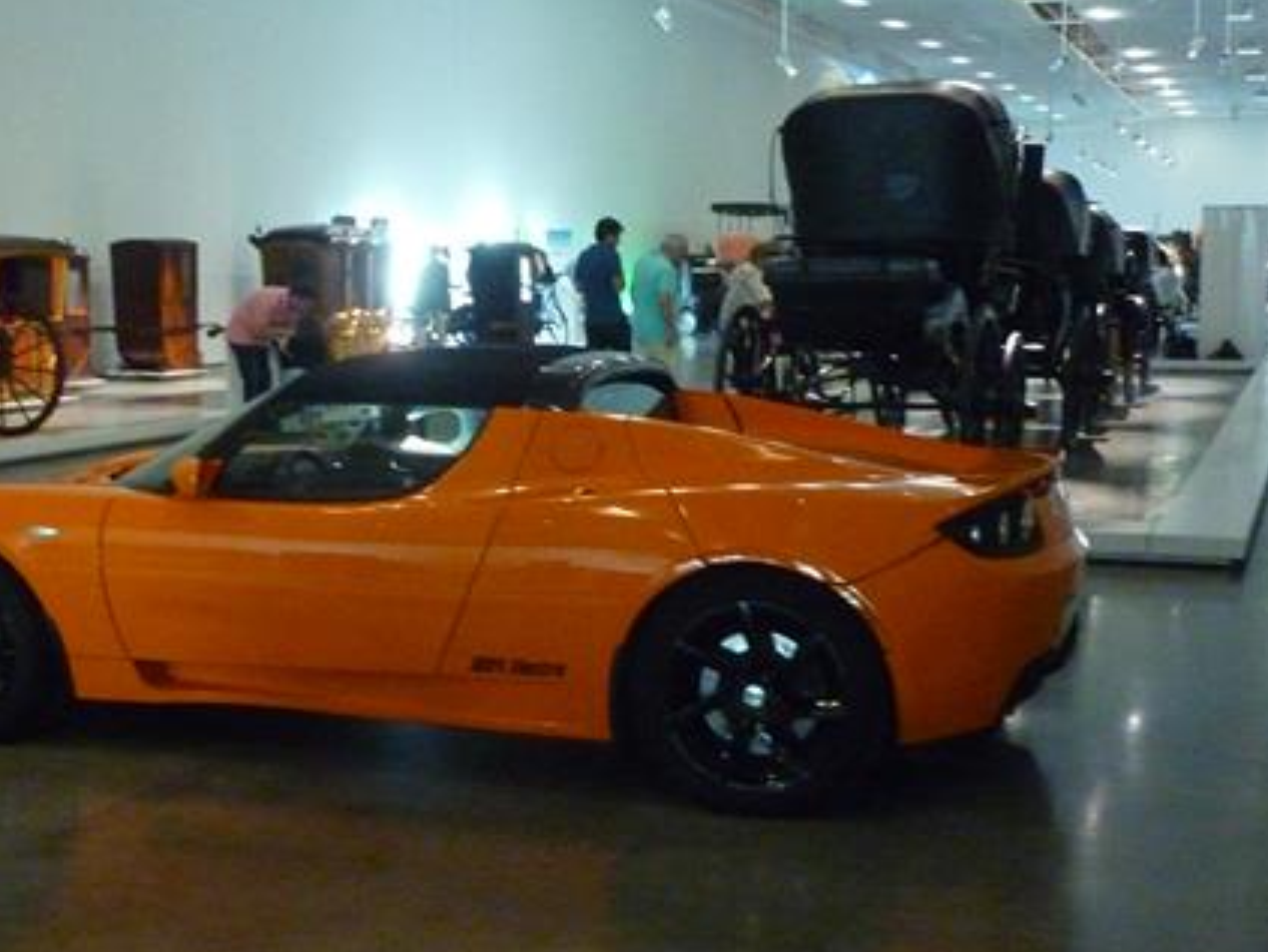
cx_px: 520
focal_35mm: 50
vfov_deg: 29.1
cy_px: 547
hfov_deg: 38.0
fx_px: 1833
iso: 800
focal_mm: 5.5
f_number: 2.8
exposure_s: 1/15
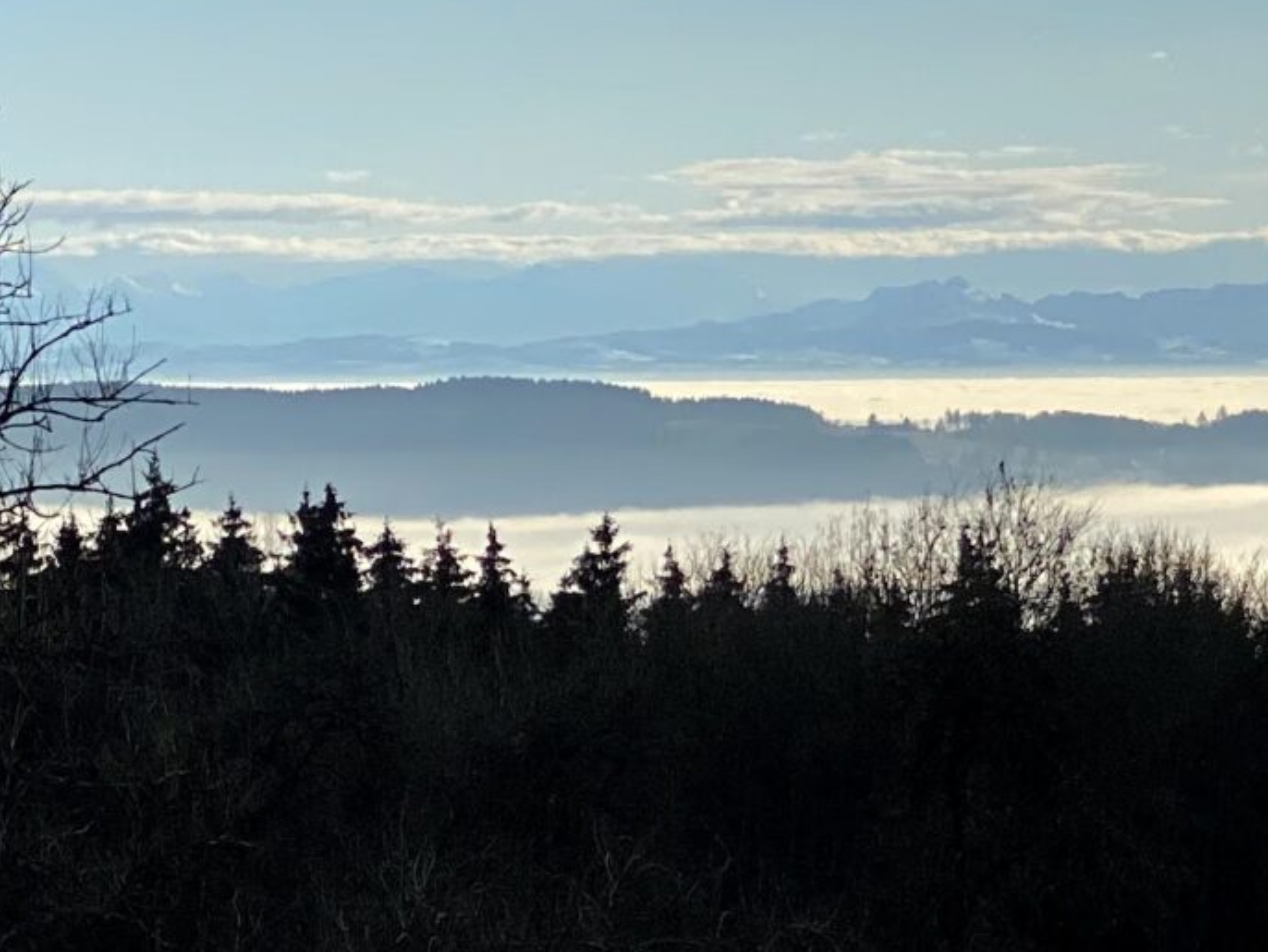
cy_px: 627
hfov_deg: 9.9
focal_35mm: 194
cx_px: 1847
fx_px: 7109
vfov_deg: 7.7
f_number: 2
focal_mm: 6
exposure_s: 1/4348
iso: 20
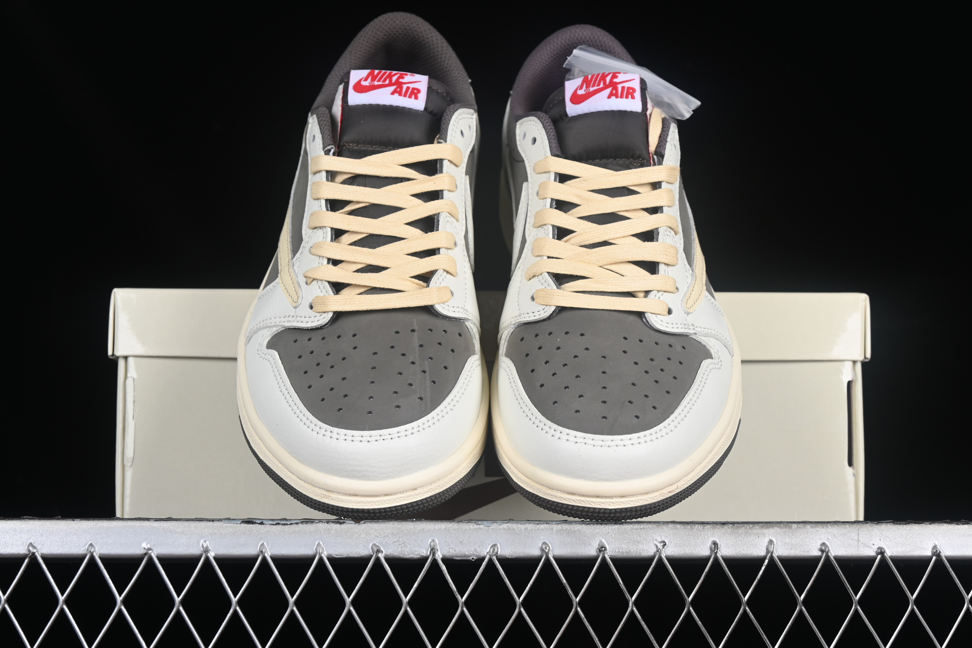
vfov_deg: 18.2
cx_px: 486
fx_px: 2025
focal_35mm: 75
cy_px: 324
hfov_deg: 27.0
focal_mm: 50
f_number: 8
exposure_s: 1/80
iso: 160
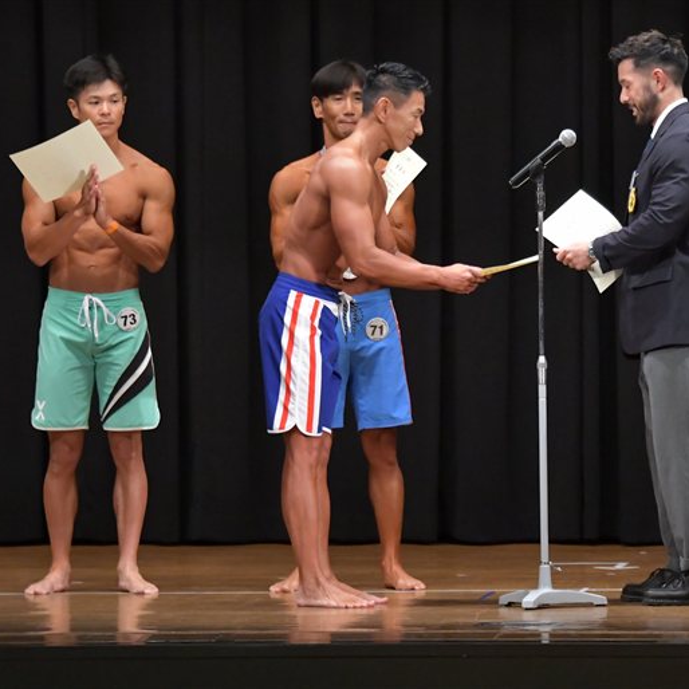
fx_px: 6260
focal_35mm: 278
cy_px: 344
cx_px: 486
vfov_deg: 6.3
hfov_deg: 6.3
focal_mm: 145
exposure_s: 1/400
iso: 6400
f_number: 5.6
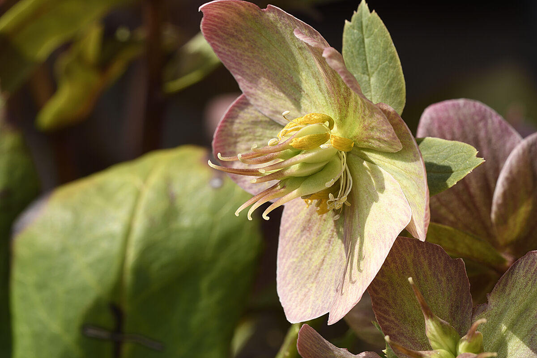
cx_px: 268
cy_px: 179
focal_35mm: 270
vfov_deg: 5.1
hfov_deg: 7.6
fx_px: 4027
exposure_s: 1/50
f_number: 13
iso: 100
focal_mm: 180
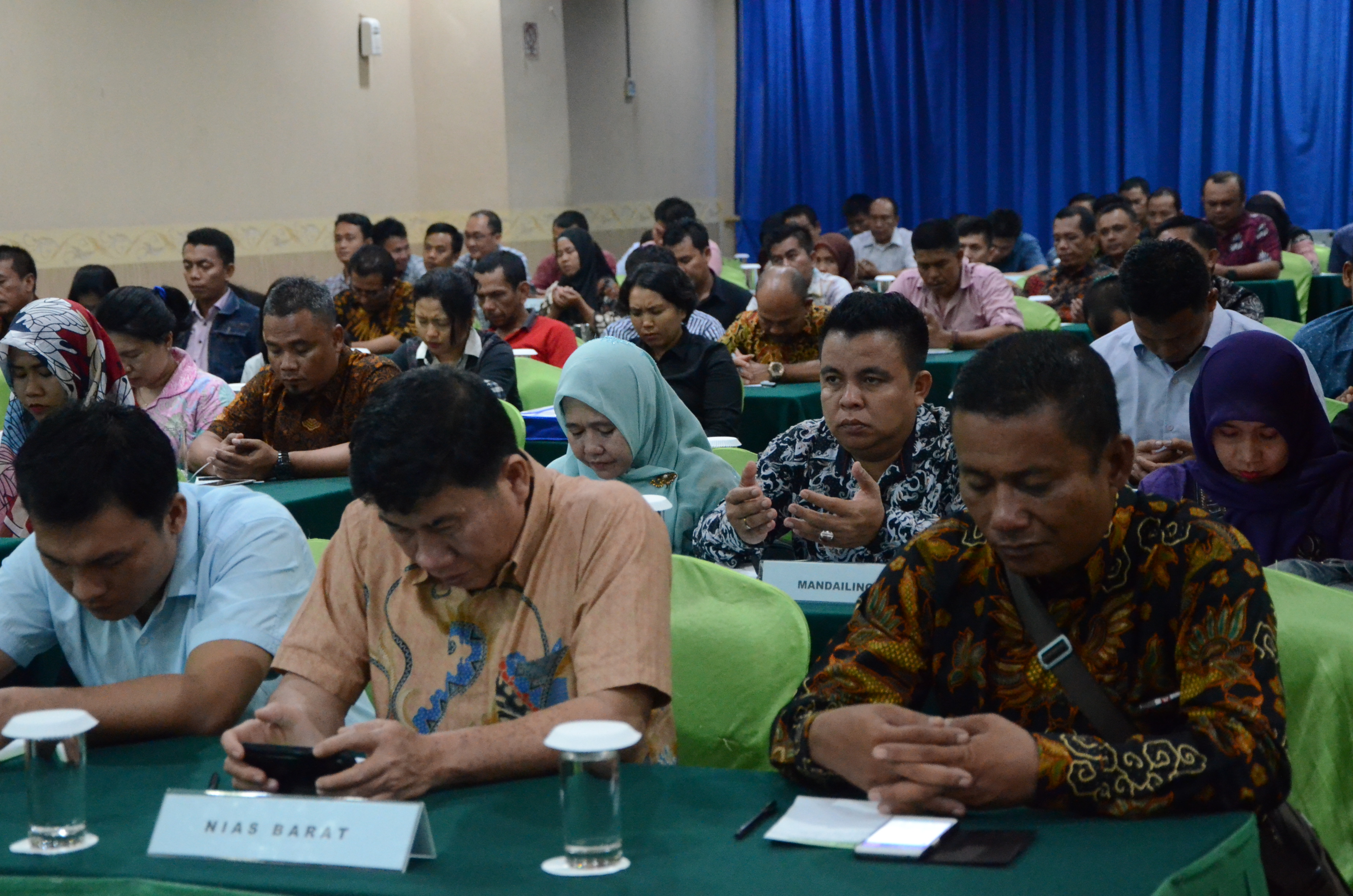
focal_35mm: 75
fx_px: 2813
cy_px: 448
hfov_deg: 27.0
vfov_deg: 18.1
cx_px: 676
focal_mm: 50
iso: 5000
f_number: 5
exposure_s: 1/30
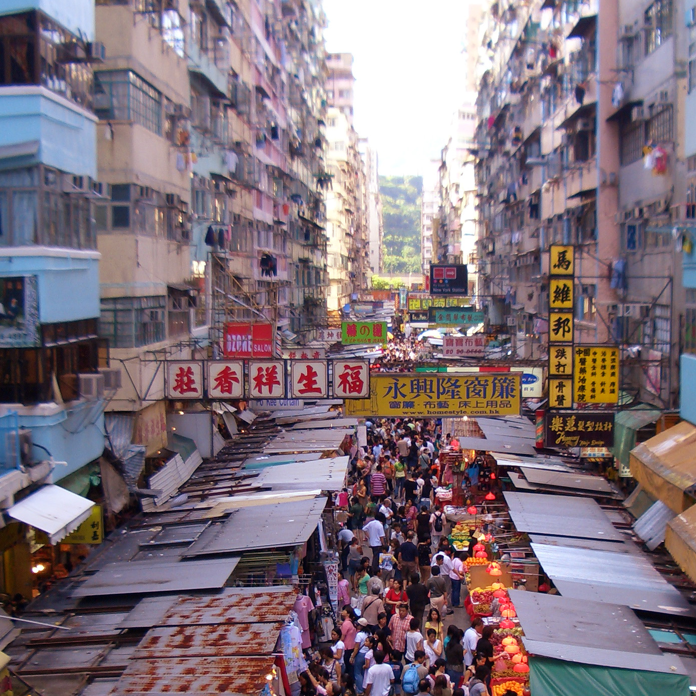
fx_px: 1297
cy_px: 472
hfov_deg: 30.0
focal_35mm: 57
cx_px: 400
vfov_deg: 29.8
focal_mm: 5.8
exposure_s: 1/125
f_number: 2.6
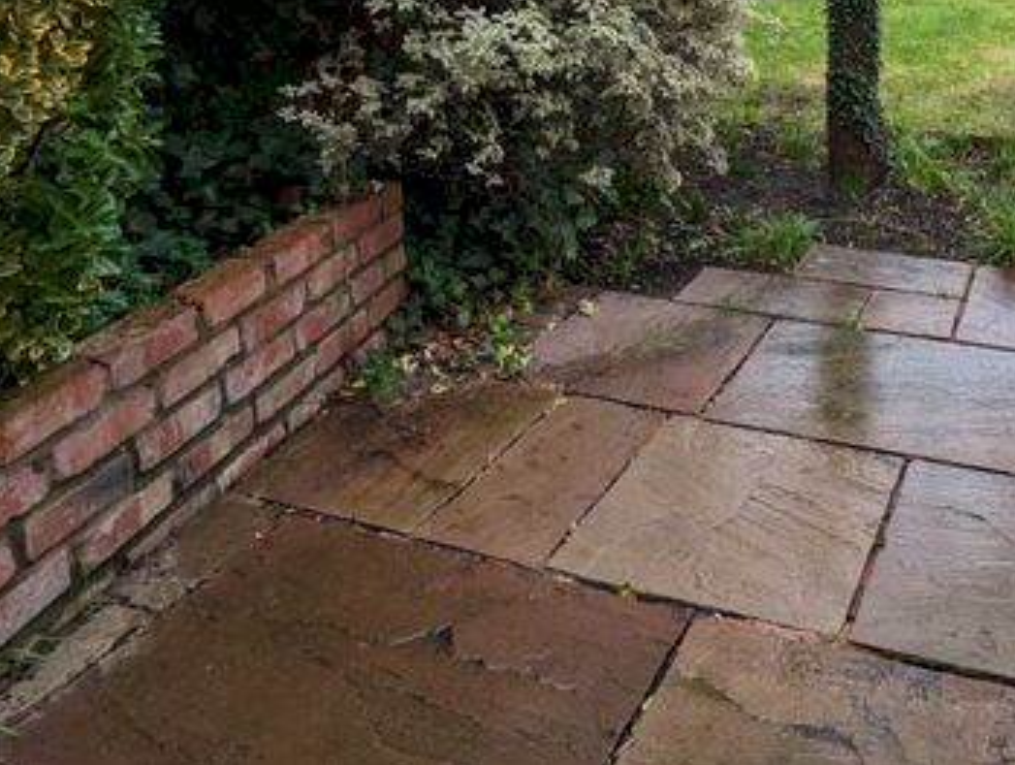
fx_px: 940
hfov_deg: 52.8
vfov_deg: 39.4
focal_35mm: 32
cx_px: 822
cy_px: 10
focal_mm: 2.35
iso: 44
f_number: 2.2
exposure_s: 1/196
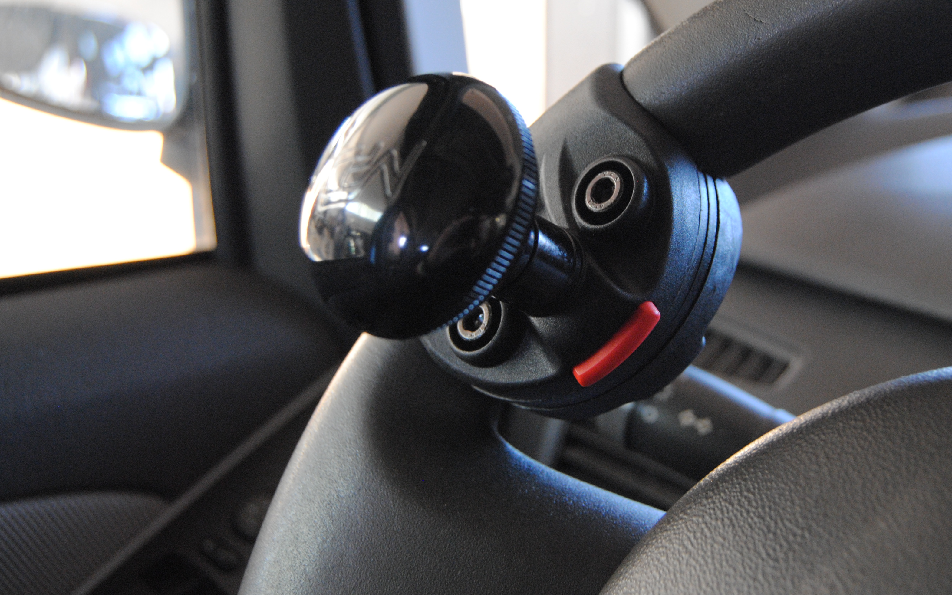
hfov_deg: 40.9
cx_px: 556
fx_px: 1271
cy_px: 238
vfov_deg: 26.3
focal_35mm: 49
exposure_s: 1/30
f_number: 4
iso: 800
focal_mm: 26
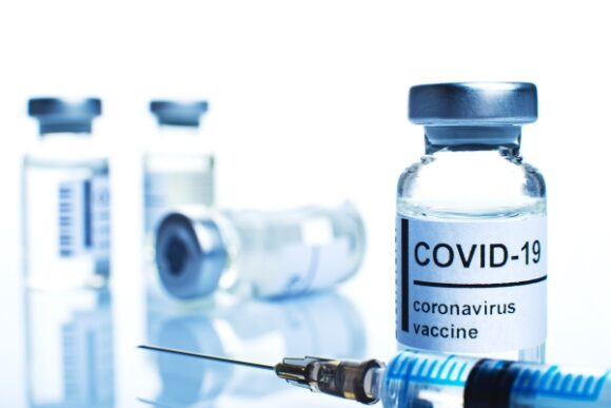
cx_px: 306
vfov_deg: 27.0
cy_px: 204
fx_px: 849
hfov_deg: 39.6
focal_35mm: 50
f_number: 11
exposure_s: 1/200
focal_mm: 50
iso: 100
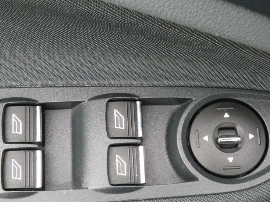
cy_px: 125
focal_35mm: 60
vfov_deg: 24.3
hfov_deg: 32.2
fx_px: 468
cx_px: 124
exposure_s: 1/80
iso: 1000
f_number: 5.6
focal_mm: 7.8
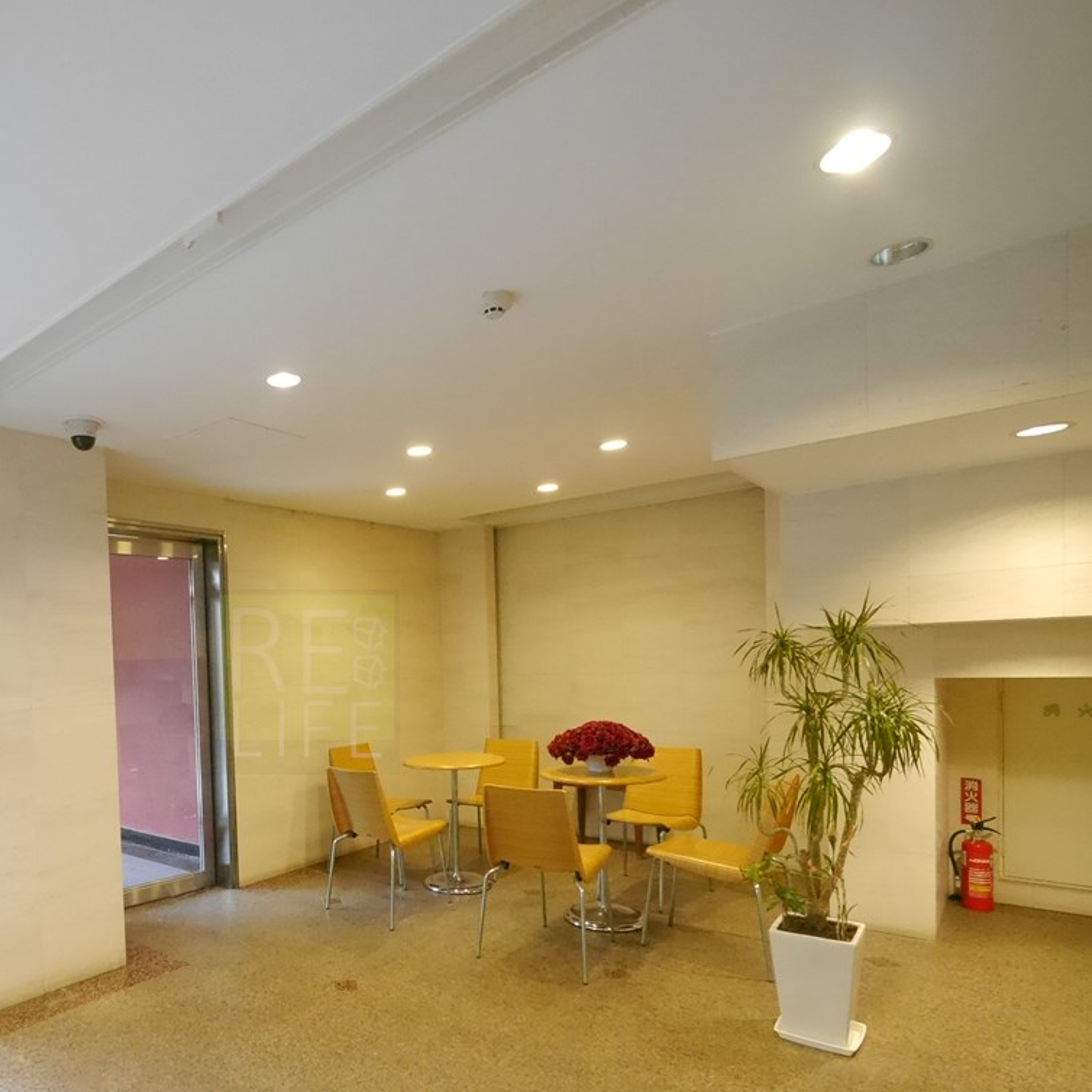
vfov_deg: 71.0
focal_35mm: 21
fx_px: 749
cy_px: 682
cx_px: 307
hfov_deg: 68.6
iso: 2500
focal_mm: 7
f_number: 4
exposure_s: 1/60
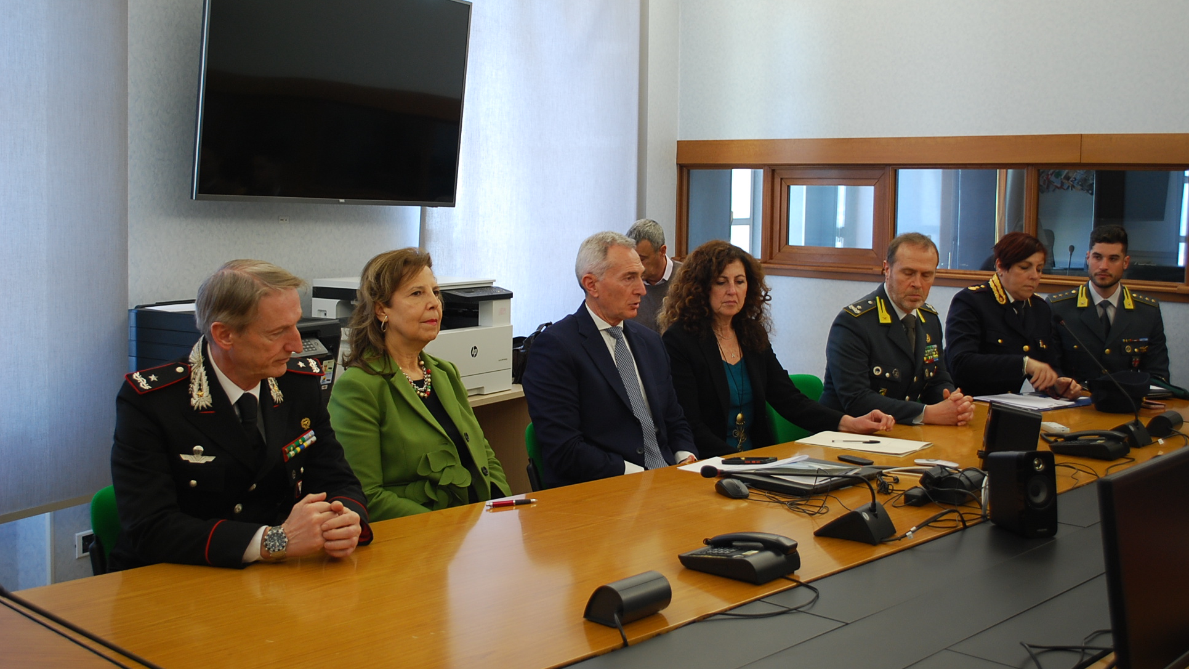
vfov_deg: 29.0
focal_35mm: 41
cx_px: 595
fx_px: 1293
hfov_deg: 49.4
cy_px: 284
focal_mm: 26
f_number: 4.5
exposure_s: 1/30
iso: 320
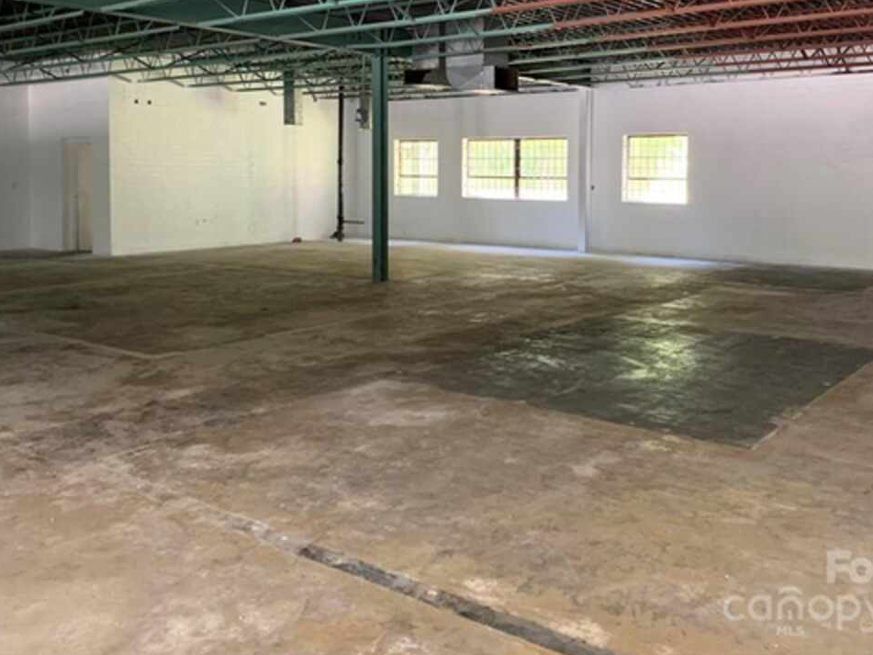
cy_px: 217
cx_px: 460
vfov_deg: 40.2
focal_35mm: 35
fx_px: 883
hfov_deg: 52.6
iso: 400
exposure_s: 1/53
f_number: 1.8
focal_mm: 4.25
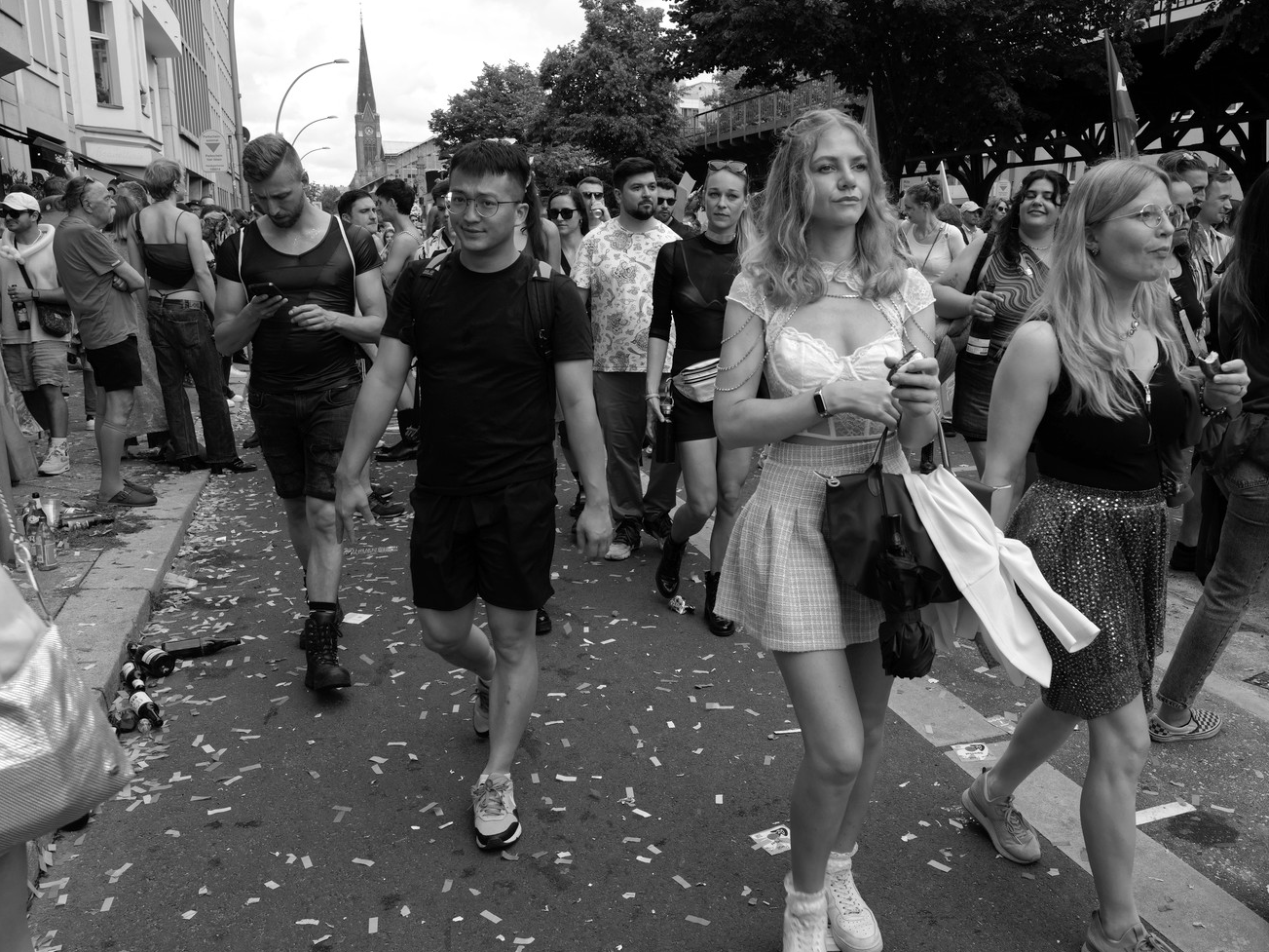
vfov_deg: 45.4
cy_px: 477
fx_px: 1136
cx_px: 712
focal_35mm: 31
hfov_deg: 58.2
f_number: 10
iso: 400
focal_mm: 28
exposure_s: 1/250
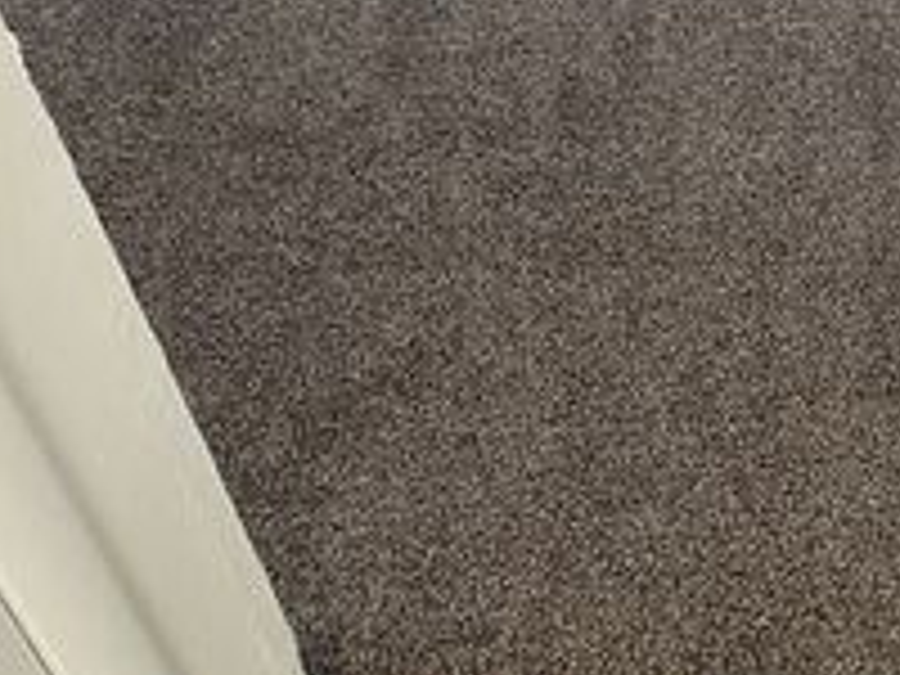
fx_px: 1690
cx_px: 832
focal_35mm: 65
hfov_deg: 28.5
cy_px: -142
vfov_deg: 21.0
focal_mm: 4.25
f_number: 1.8
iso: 125
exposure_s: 1/80
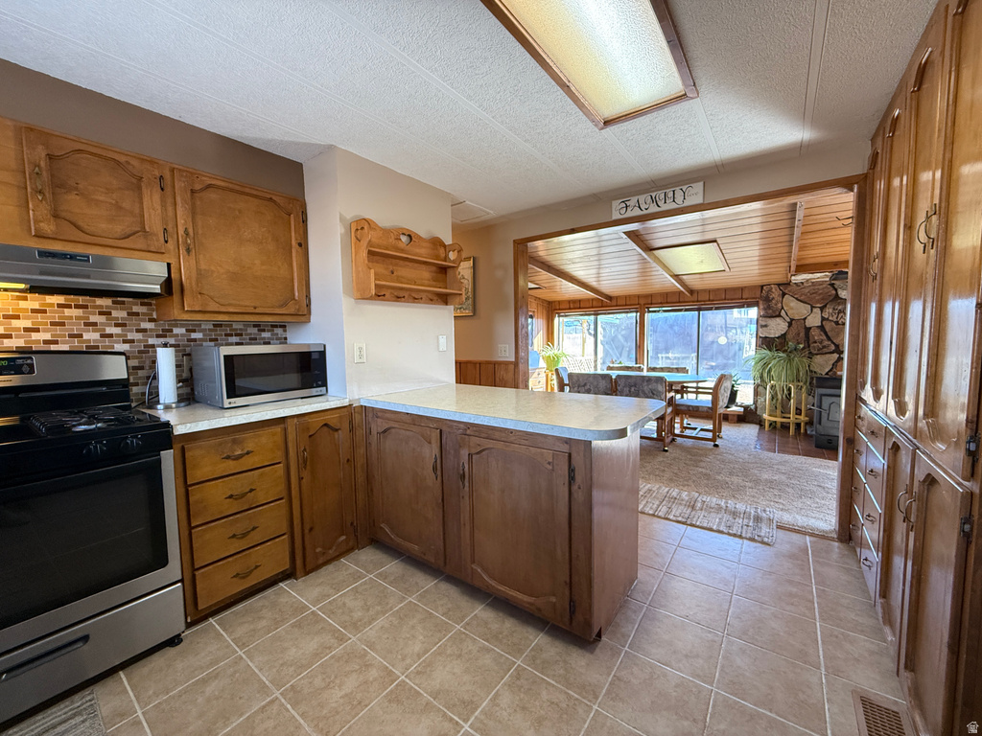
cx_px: 491
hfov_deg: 102.1
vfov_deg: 85.7
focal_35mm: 14
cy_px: 368
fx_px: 397
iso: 320
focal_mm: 2.22
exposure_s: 1/120
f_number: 2.2
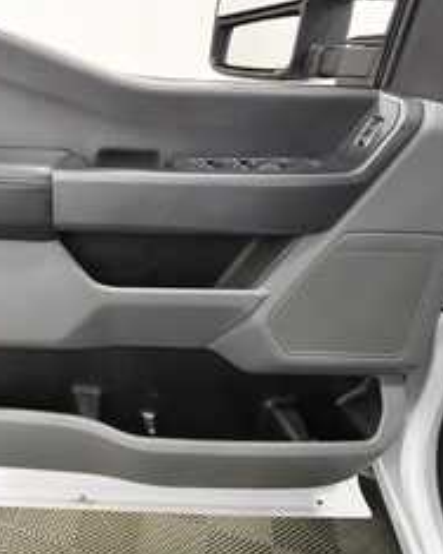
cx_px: 64
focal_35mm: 24
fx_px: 393
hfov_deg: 53.2
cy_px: 256
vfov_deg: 70.2
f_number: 4.5
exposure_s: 1/125
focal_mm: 10
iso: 1400
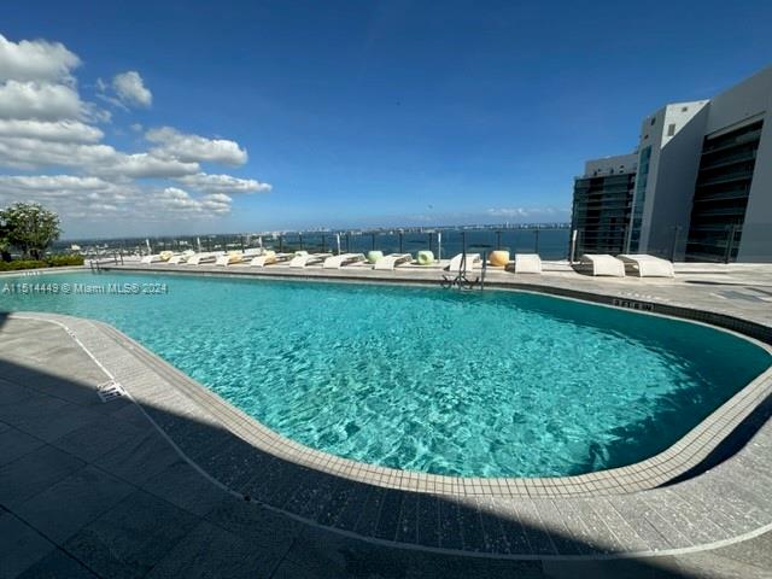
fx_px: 312
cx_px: 386
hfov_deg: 102.1
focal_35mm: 14
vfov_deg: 85.7
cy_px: 290
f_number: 2.2
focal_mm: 2.22
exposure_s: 1/4831
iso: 50
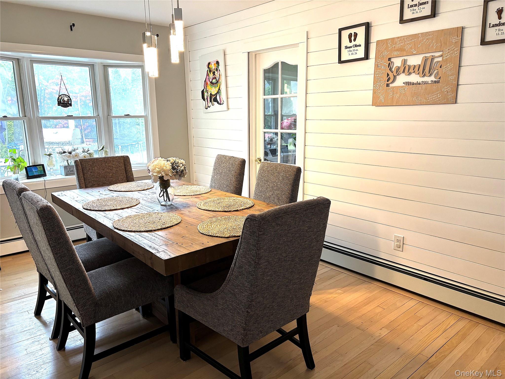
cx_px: 252
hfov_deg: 67.3
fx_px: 379
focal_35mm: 26
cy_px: 190
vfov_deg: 53.1
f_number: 1.6
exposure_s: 1/60
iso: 160
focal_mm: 5.96
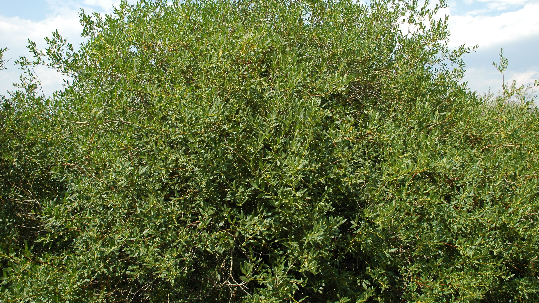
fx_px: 414
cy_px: 137
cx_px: 268
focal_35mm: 29
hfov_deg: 66.1
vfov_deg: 40.1
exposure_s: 1/200
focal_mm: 18
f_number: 10
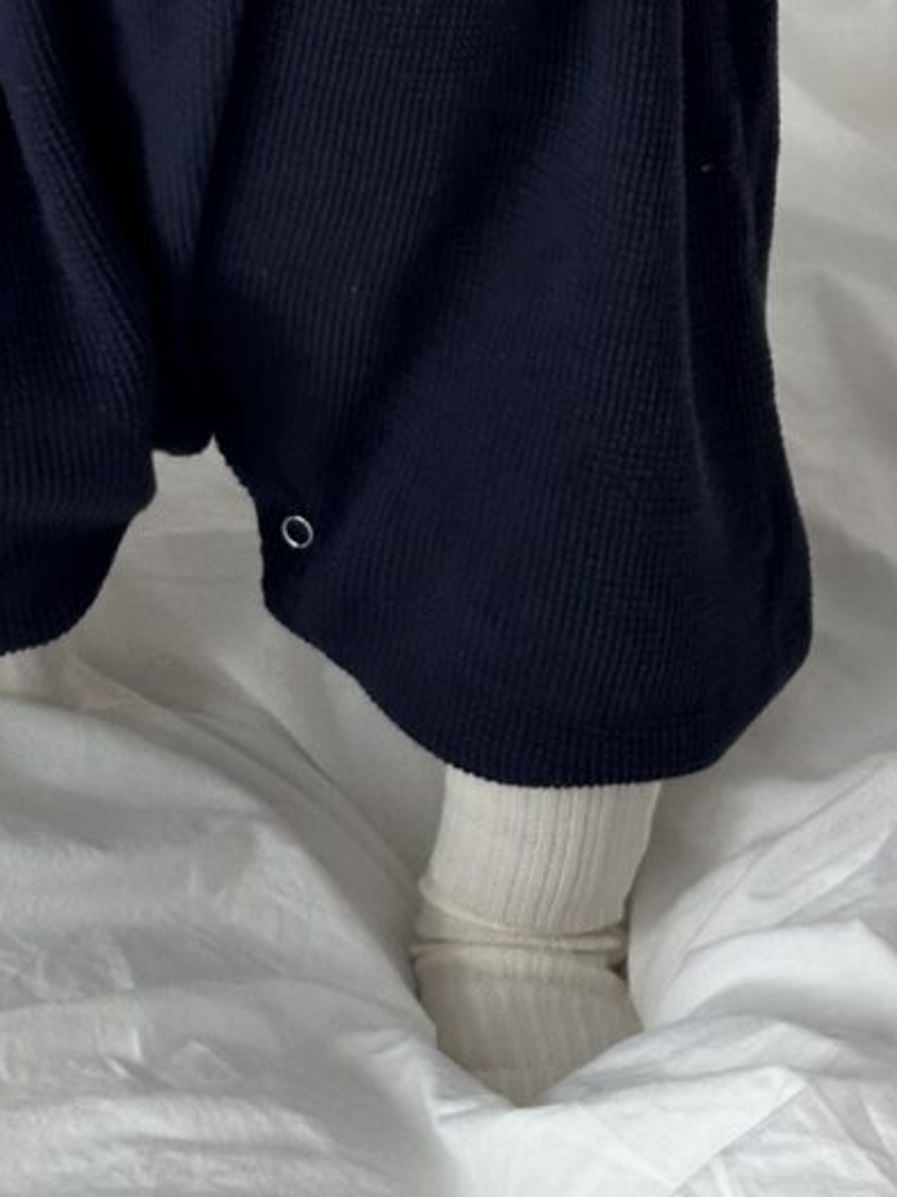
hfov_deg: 12.1
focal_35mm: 122
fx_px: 4215
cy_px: -314
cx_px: 536
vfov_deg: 15.4
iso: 80
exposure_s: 1/104
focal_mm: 6.86
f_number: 1.78
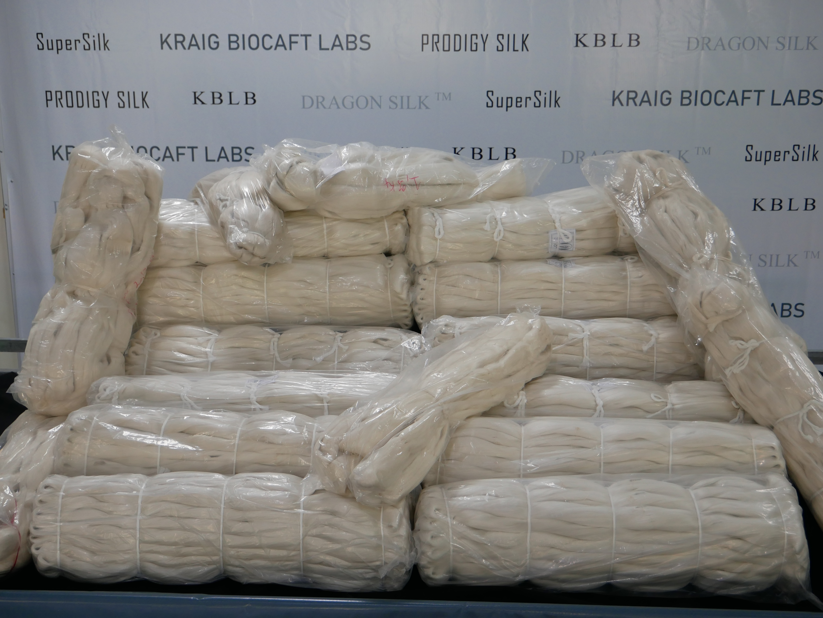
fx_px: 1094
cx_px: 412
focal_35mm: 46
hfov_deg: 41.2
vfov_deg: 31.5
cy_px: 309
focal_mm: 23
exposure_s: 1/60
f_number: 4.3
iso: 500
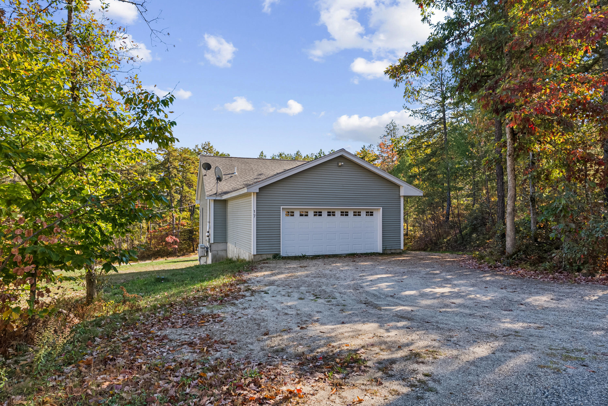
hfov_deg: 79.9
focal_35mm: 22
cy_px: 203
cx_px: 304
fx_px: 363
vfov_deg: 58.4
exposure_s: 1/200
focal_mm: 21.5
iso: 320
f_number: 7.1
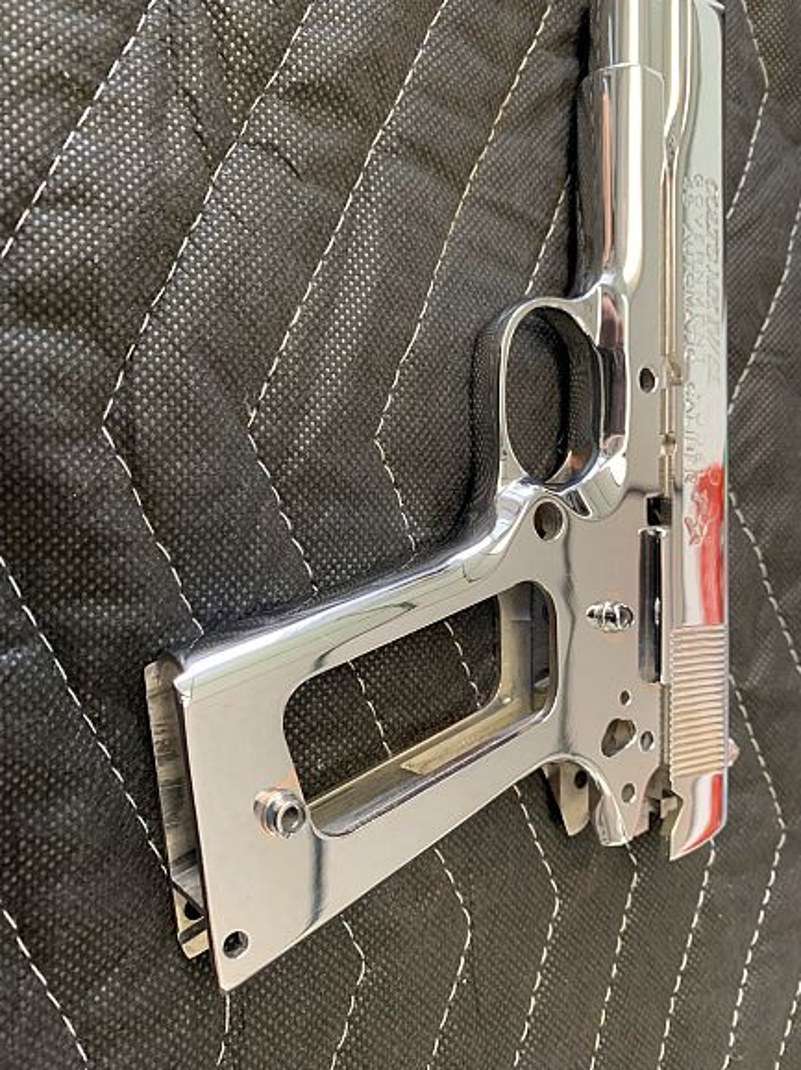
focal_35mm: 27
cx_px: 403
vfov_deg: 65.3
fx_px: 834
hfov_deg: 51.3
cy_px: 522
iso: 250
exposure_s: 1/60
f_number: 1.8
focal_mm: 4.25
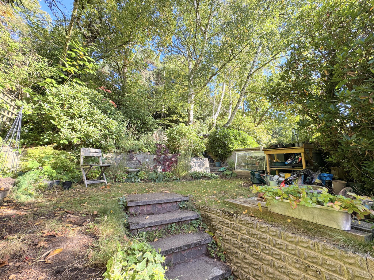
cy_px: 140
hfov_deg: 102.1
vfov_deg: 85.7
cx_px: 187
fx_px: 151
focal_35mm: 14
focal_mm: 2.22
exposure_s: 1/148
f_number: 2.2
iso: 40
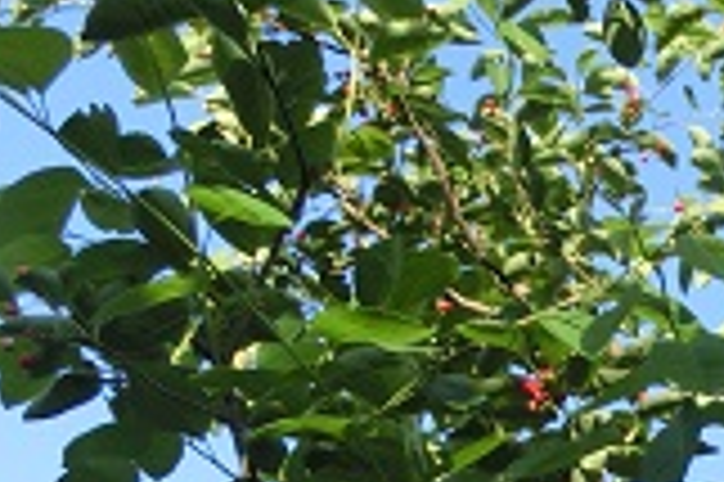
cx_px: 1014
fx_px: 1647
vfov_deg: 14.8
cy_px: 836
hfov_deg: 21.6
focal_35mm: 82
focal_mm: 4.4
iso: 80
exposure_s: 1/250
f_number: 3.3
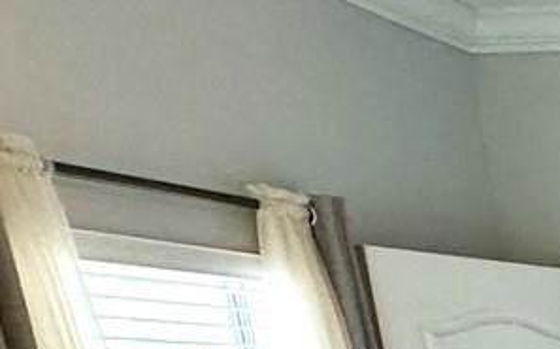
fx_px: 1220
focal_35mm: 80
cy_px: 740
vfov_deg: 13.5
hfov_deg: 16.4
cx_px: 1237
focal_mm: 2.22
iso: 250
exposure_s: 1/120
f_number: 2.2
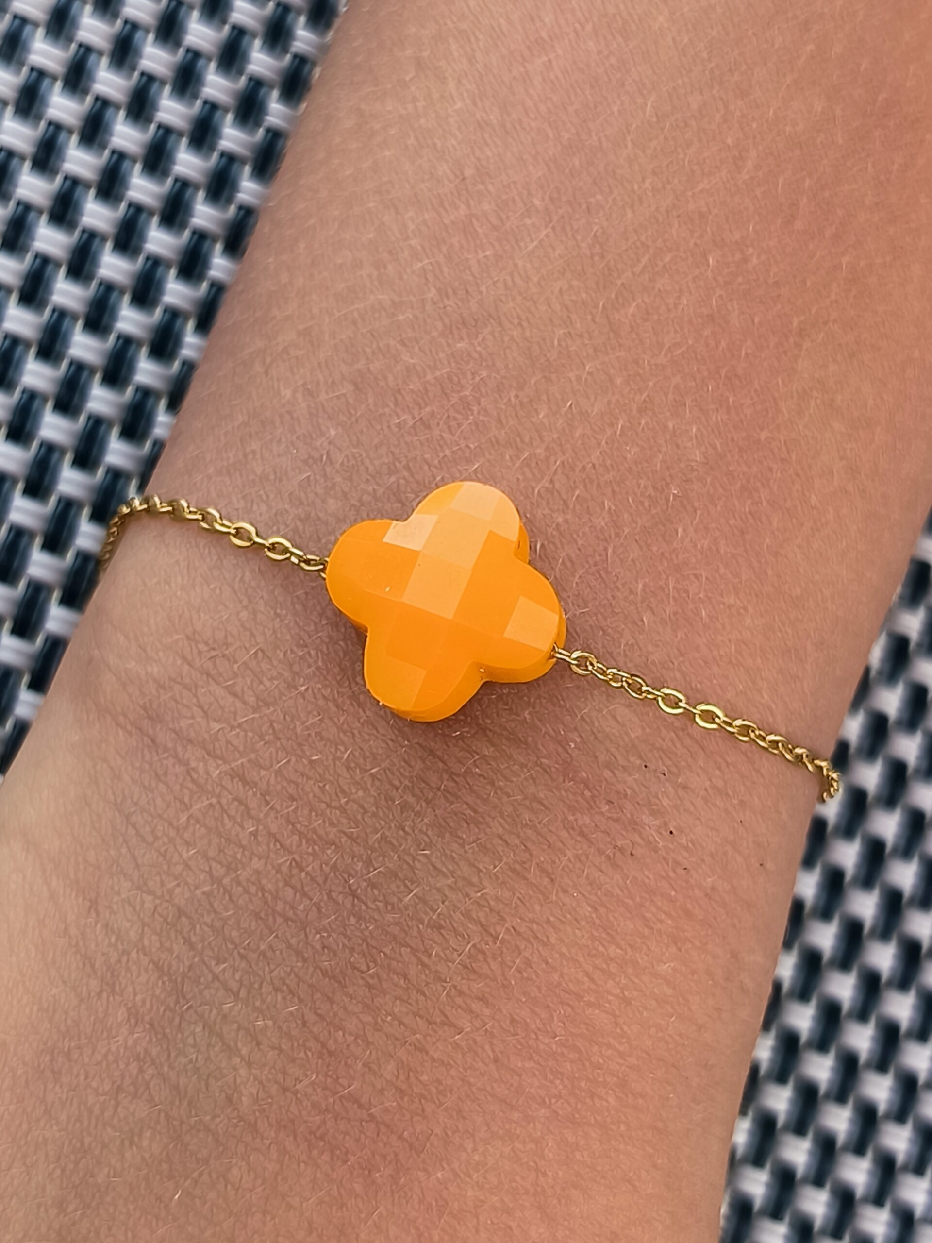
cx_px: 466
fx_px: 862
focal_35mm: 24
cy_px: 622
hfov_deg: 56.8
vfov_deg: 71.6
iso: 107
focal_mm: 5.24
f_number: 1.7
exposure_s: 1/100
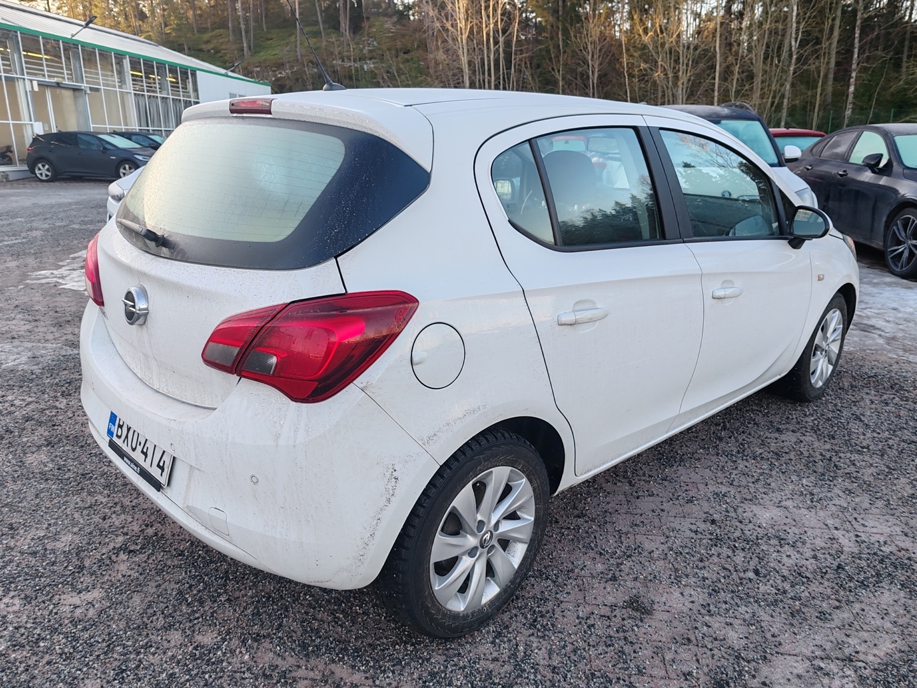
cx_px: 458
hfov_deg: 65.3
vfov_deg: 51.4
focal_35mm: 27
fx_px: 715
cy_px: 344
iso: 64
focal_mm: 6.12
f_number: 1.9
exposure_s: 1/100
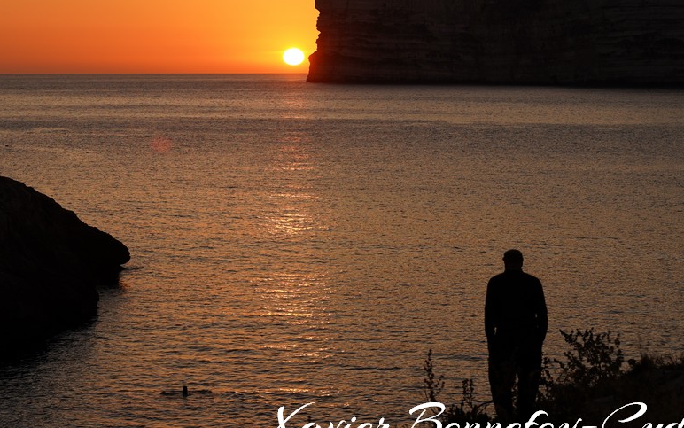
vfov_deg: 11.5
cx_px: 229
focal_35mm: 114
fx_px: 2126
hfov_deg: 18.2
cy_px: 109
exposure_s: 1/320
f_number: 5.6
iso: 100
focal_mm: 72
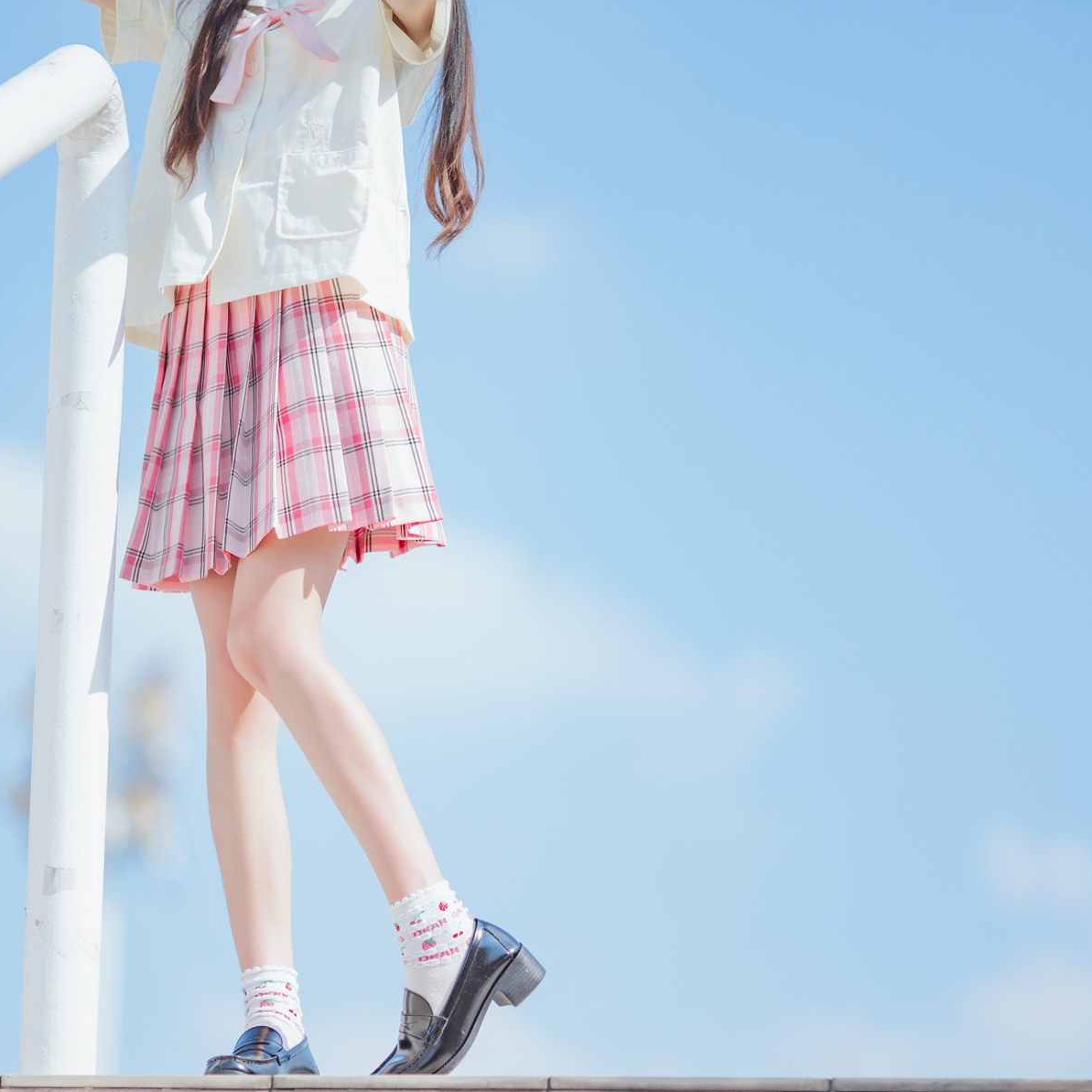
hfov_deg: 10.1
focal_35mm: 173
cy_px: 547
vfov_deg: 10.1
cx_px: 417
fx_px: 6174
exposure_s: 1/1600
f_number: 2
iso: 100
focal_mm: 135
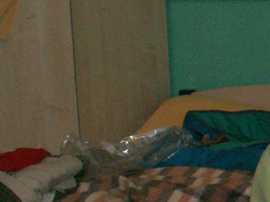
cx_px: 568
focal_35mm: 150
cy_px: 143
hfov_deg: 11.6
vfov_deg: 9.9
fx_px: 1170
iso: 160
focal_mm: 5.86
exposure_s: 1/40
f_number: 2.8
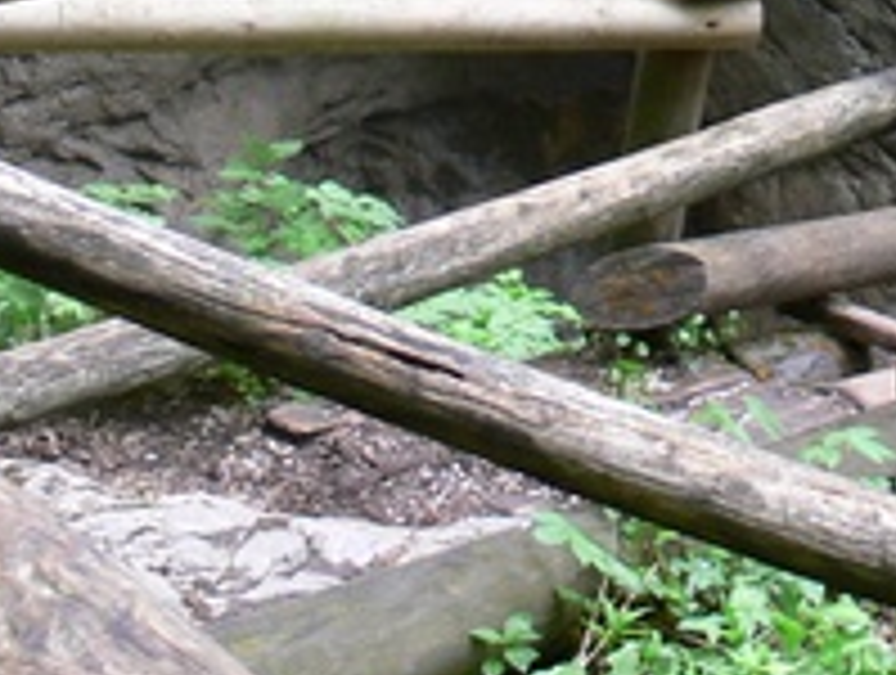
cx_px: 995
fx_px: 3604
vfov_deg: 10.2
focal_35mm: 139
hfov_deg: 13.9
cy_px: -454
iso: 80
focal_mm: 7.4
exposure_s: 1/50
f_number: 2.8
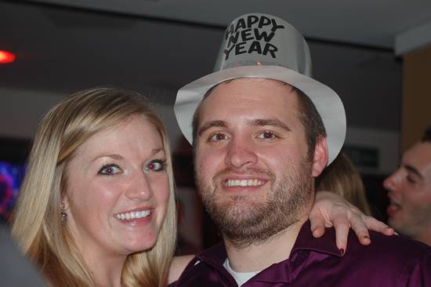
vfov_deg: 16.5
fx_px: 987
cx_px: 216
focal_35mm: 82
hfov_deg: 24.6
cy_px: 144
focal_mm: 55
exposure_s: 1/60
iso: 400
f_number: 4
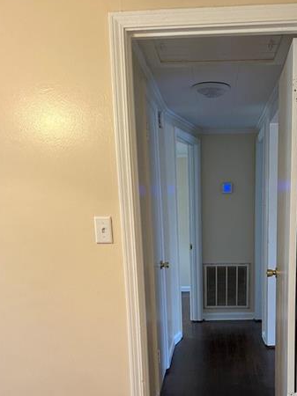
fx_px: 469
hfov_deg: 34.7
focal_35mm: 41
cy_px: 312
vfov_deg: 43.8
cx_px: 203
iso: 320
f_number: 1.78
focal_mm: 6.86
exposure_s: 1/60
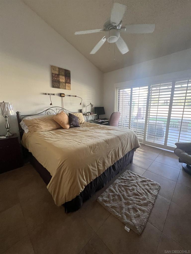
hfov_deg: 89.9
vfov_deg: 106.2
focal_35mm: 13
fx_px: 96
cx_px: 96
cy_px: 127
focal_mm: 1.57
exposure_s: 1/60
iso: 400
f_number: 1.8
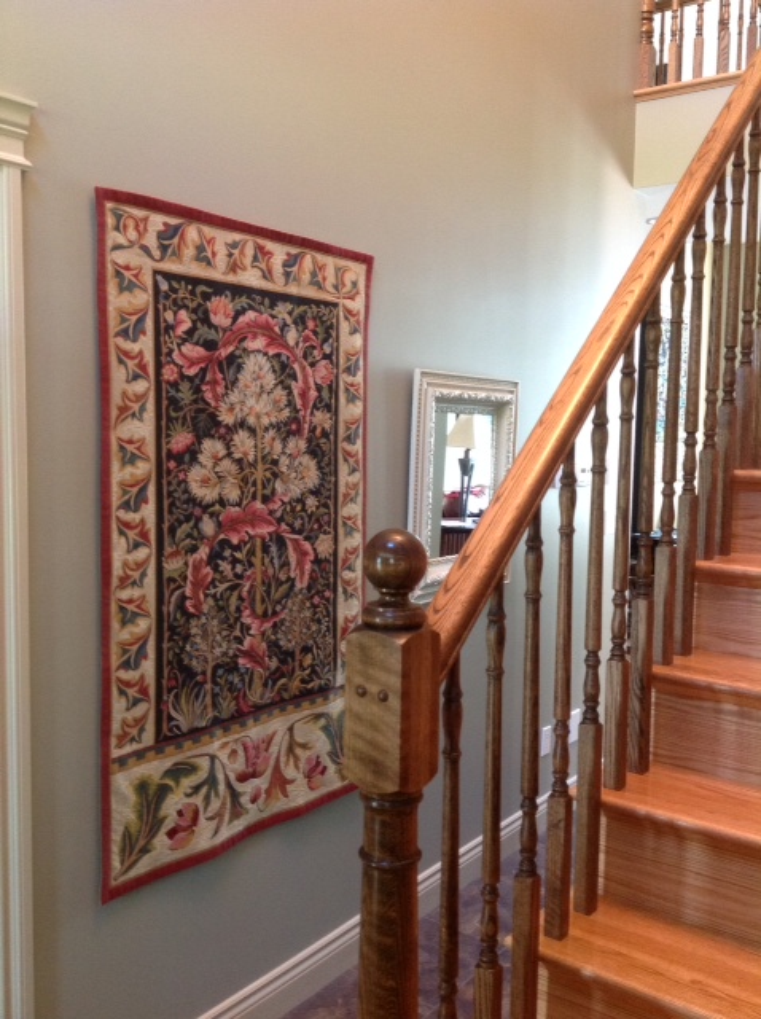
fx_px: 1029
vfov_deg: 52.7
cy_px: 510
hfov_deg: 40.6
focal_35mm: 35
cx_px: 380
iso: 200
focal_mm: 4.28
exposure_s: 1/15
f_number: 2.4
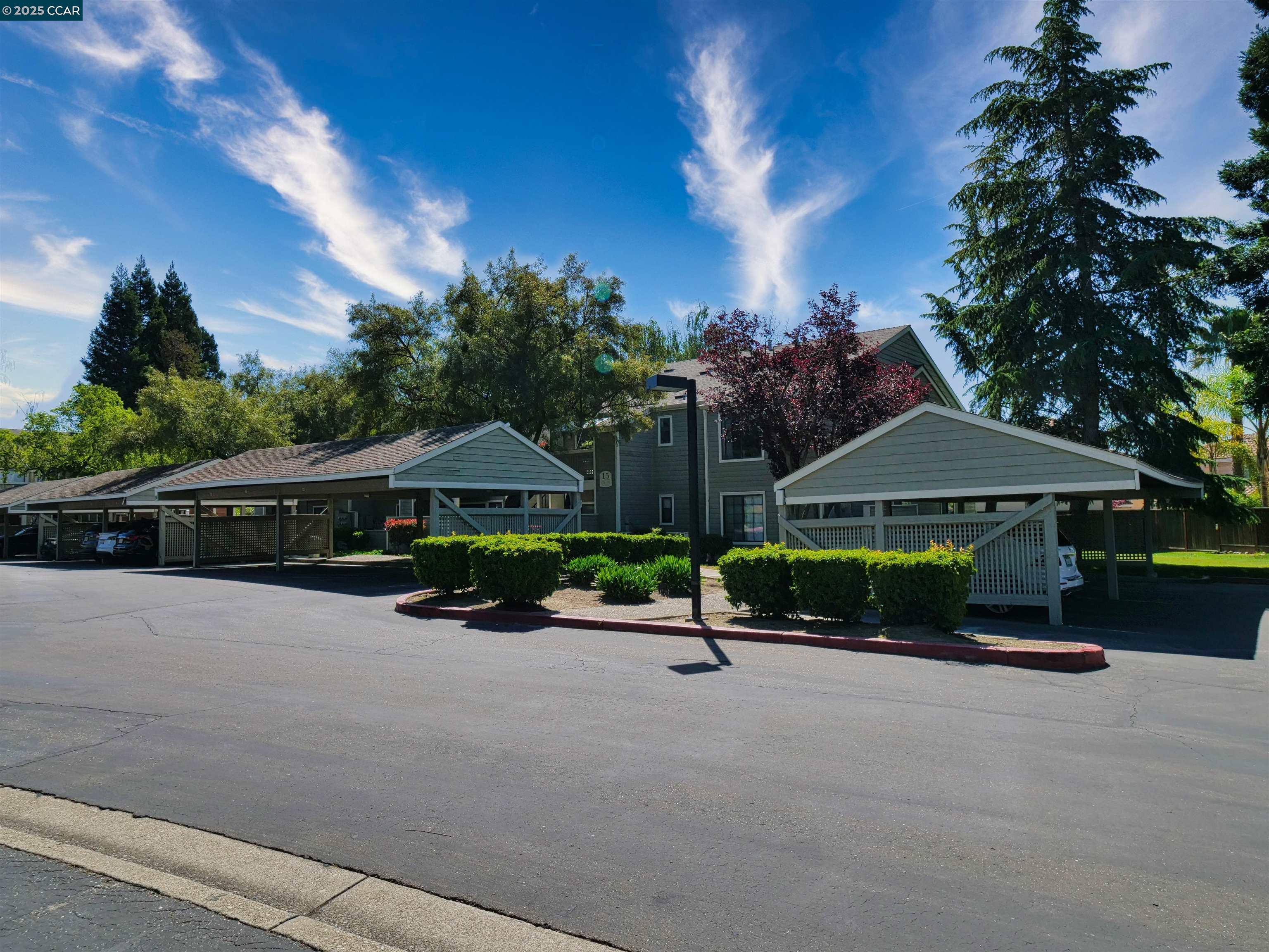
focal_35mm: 22
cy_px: 476
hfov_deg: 76.4
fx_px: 807
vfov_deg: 61.1
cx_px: 634
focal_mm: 11
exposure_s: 1/1000
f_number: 5.6
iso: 160
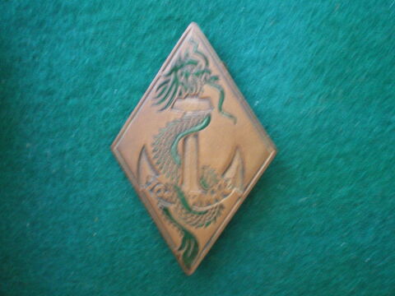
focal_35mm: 38
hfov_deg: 49.0
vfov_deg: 37.7
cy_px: 148
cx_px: 198
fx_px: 434
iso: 400
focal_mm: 6.3
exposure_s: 1/8
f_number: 3.1
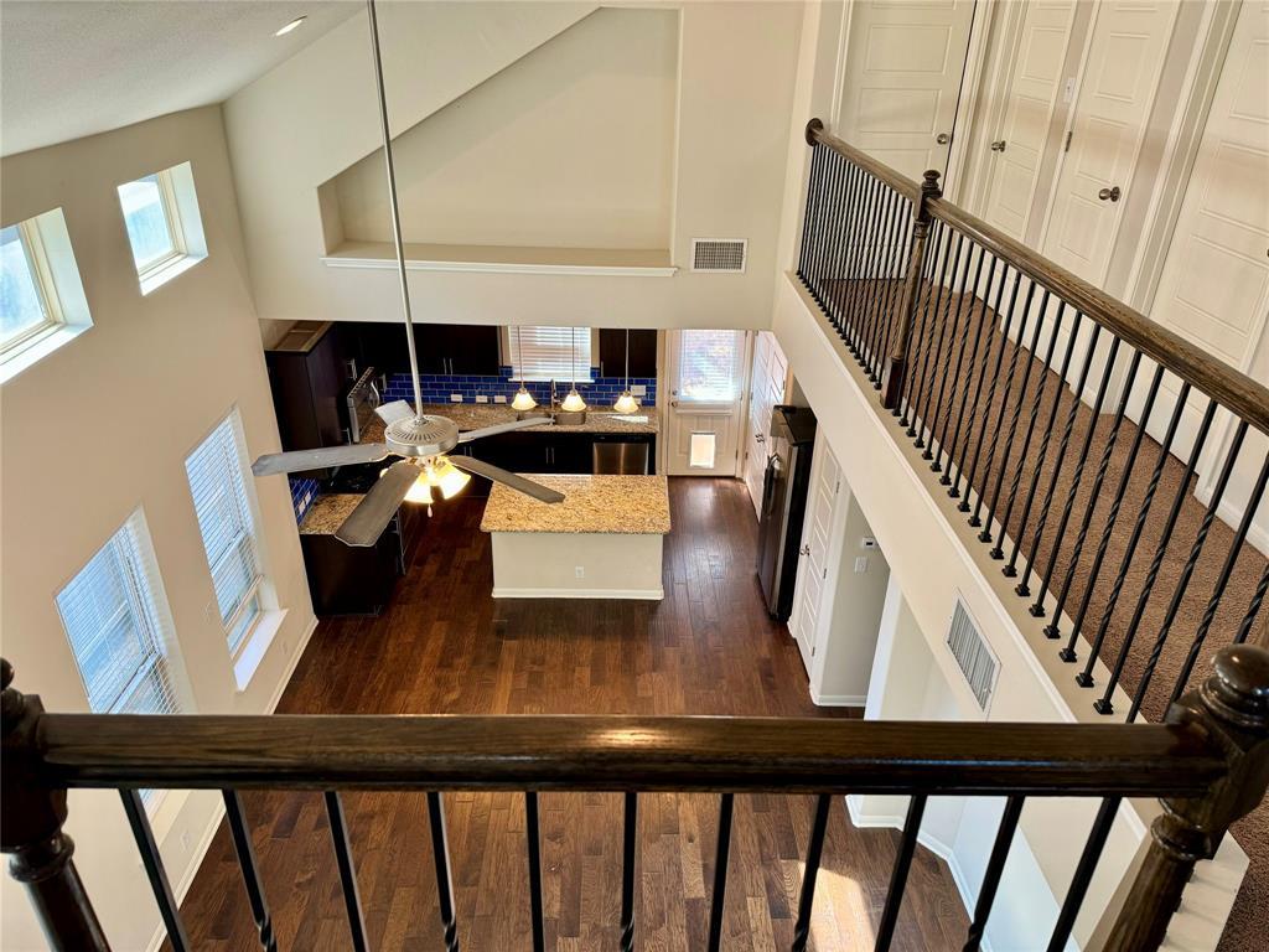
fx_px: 880
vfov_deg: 56.8
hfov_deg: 71.6
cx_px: 634
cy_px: 476
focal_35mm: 24
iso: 160
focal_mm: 6.76
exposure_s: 1/120
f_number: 1.78
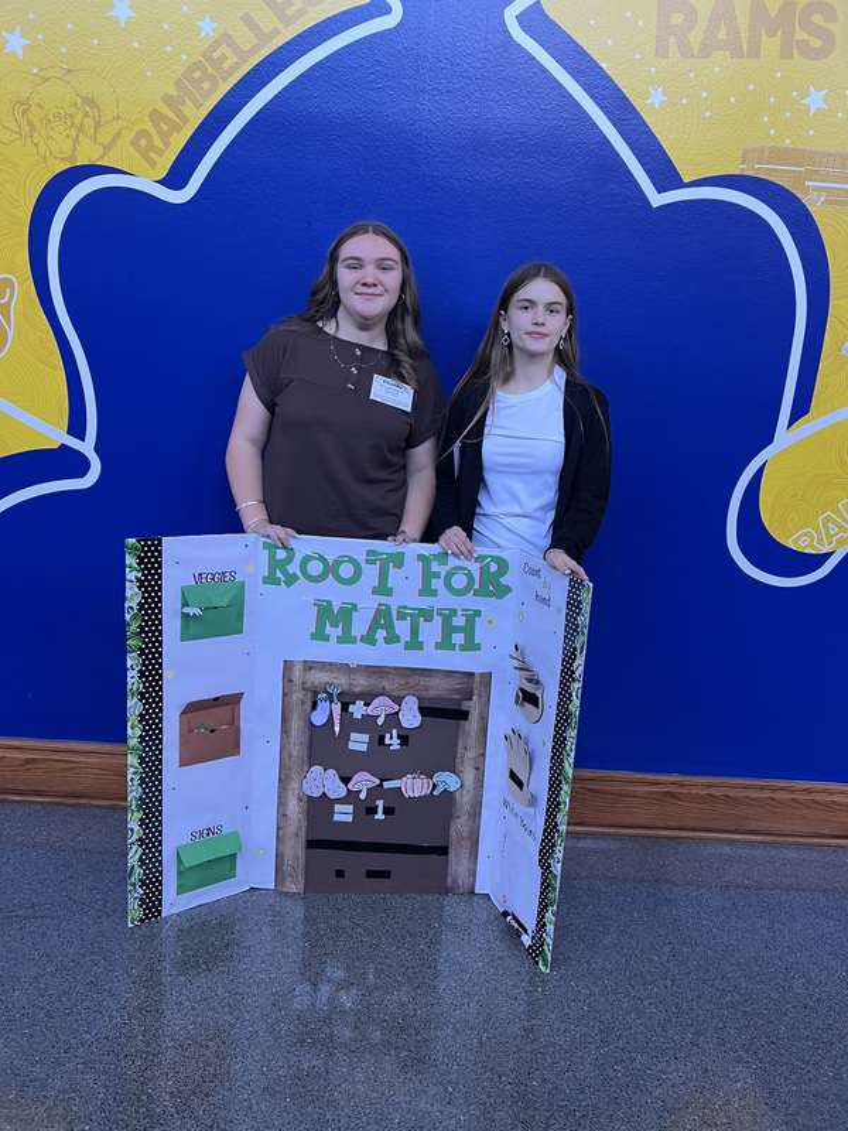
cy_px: 566
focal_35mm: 26
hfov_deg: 53.1
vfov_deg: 67.3
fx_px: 849
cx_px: 424
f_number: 1.5
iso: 100
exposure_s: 1/60
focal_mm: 5.7
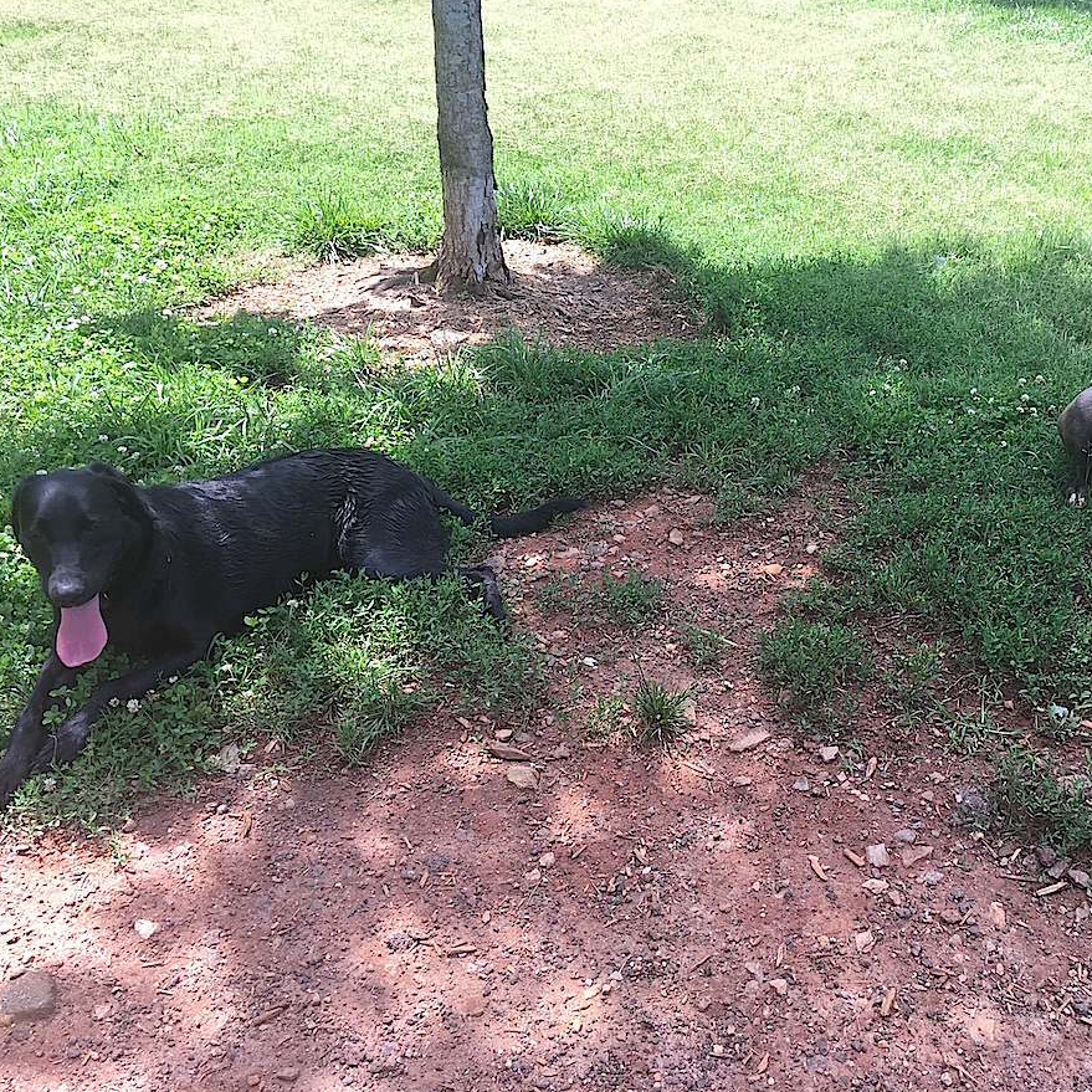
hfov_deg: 46.7
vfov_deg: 47.2
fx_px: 1249
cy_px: 543
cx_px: 698
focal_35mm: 35
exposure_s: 1/250
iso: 25
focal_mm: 4.15
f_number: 2.2
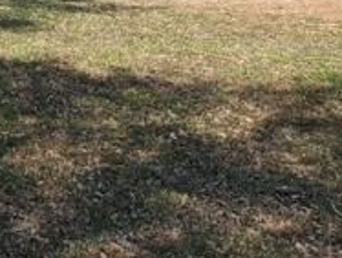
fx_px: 703
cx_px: -251
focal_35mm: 71
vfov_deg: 18.7
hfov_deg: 20.5
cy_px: -113
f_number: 2.2
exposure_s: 1/648
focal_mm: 1.8
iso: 50
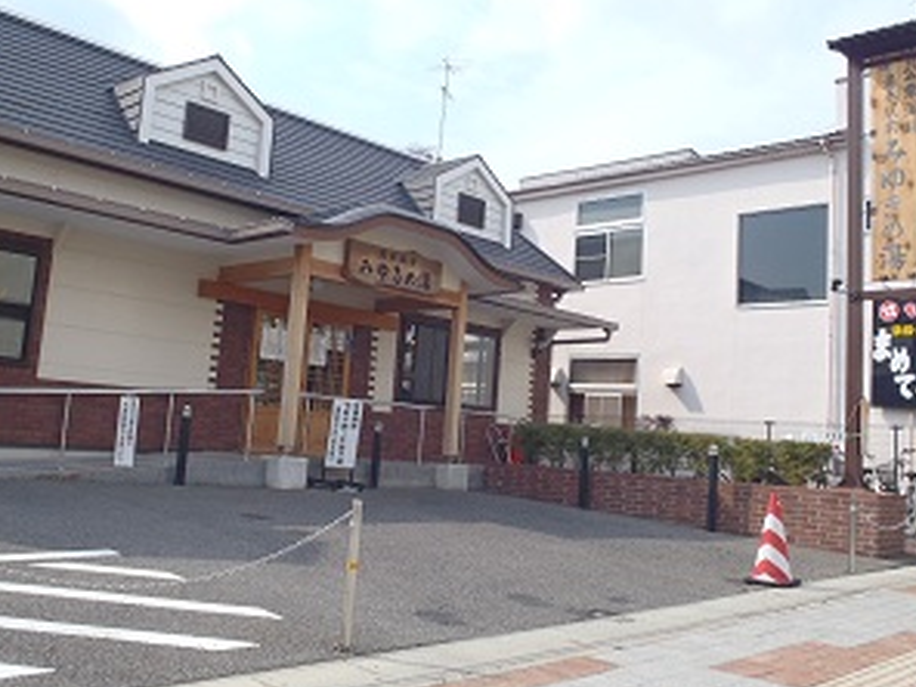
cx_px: 473
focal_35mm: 34
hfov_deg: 53.9
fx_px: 900
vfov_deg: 41.7
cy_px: 309
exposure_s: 1/60
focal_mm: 5
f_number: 10
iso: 100
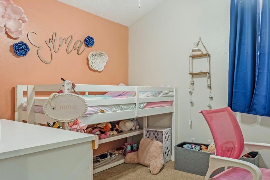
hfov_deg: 65.5
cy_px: 97
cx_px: 152
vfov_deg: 46.6
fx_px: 209
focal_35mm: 28
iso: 250
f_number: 9
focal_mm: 11
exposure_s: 1/60
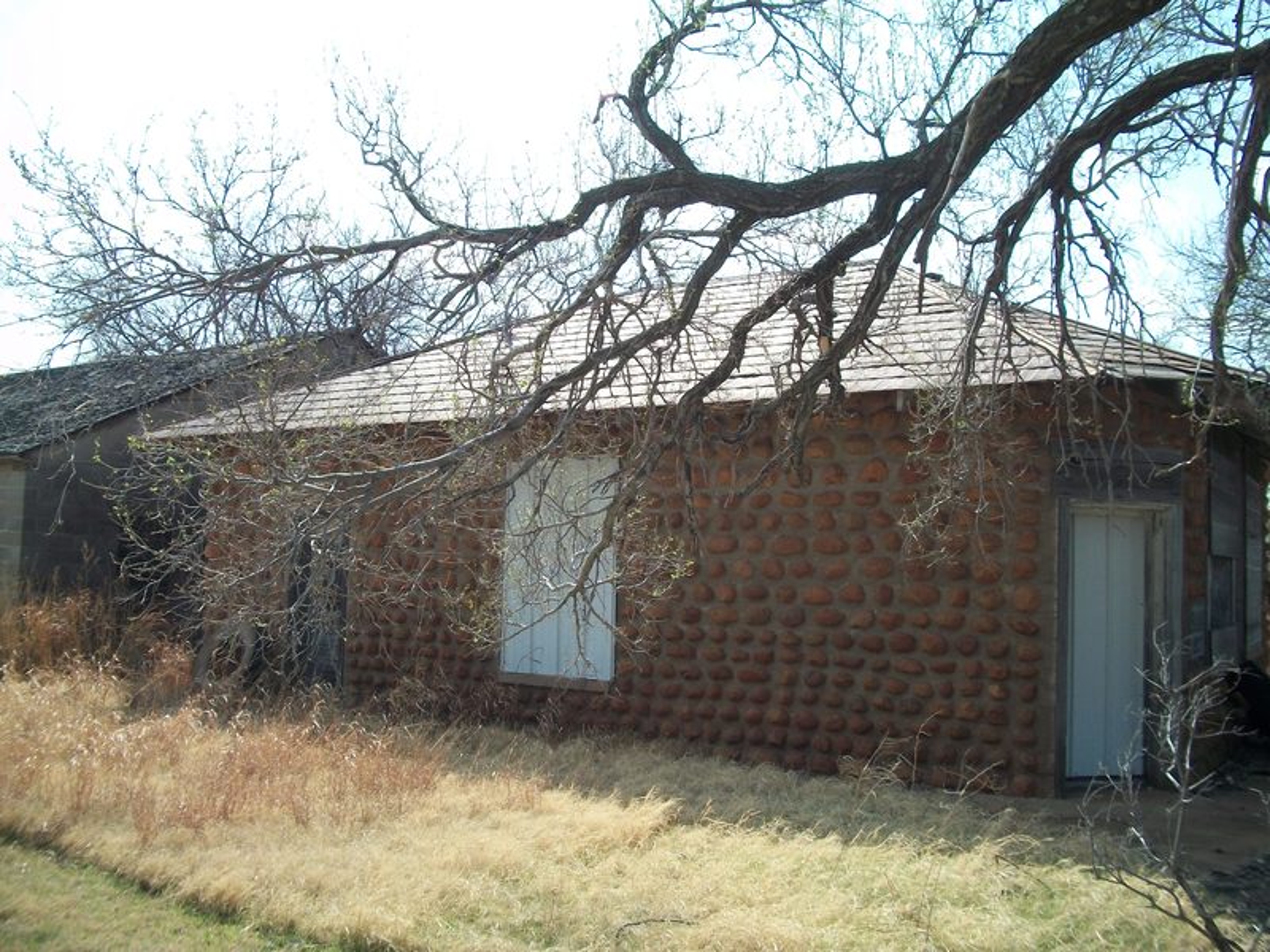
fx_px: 1174
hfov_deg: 56.8
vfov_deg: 44.2
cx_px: 635
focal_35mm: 32
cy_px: 476
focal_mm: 5.7
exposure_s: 1/320
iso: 80
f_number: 5.5
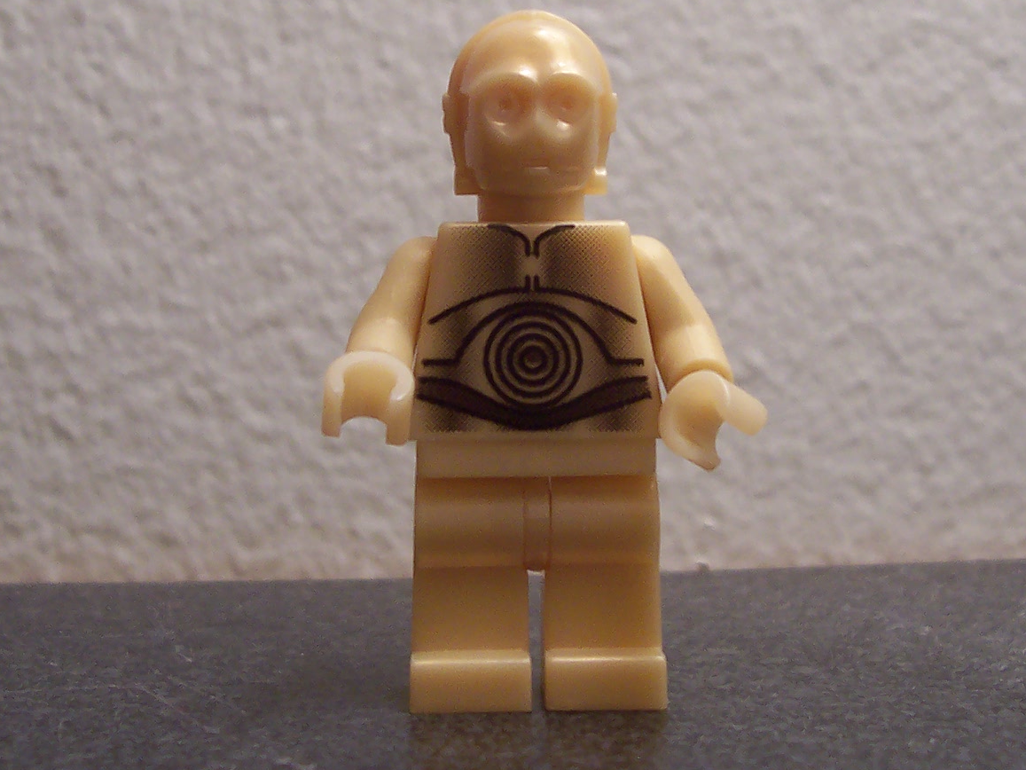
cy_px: 200
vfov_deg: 22.4
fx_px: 1927
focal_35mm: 65
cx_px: 510
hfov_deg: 29.8
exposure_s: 1/30
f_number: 2.8
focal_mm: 5.6
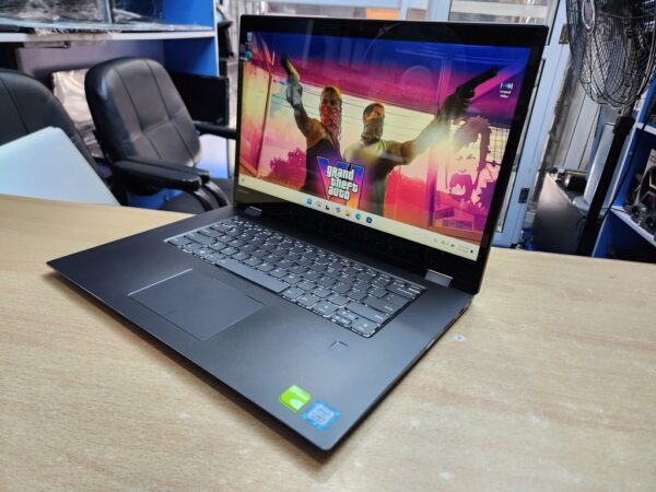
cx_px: 328
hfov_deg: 73.9
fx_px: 436
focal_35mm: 23
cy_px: 246
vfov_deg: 58.9
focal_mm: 5.4
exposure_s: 1/100
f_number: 1.8
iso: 250
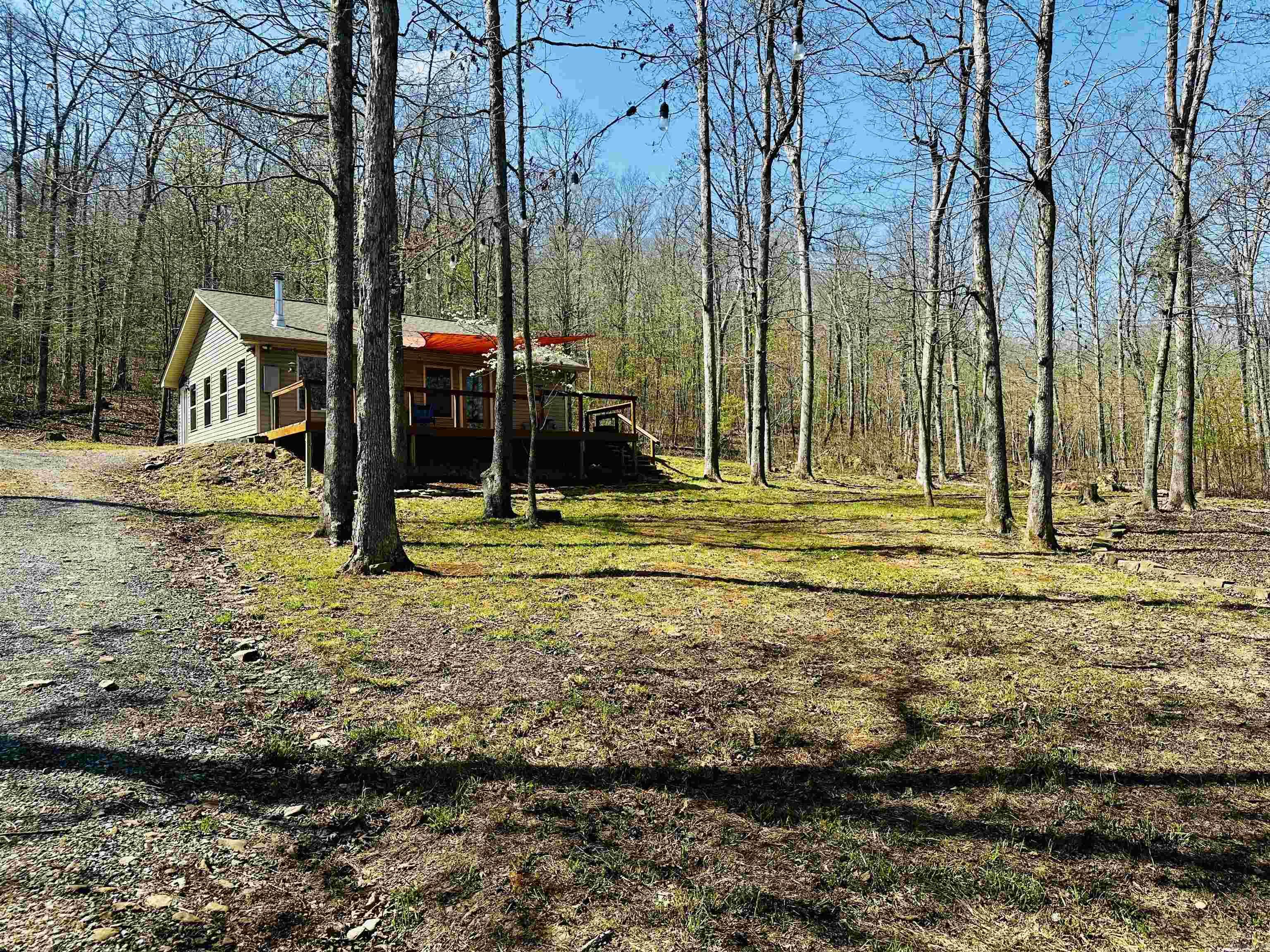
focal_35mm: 24
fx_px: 881
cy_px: 476
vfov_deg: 56.8
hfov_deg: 71.6
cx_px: 635
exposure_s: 1/2299
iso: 80
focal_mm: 6.86
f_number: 1.78
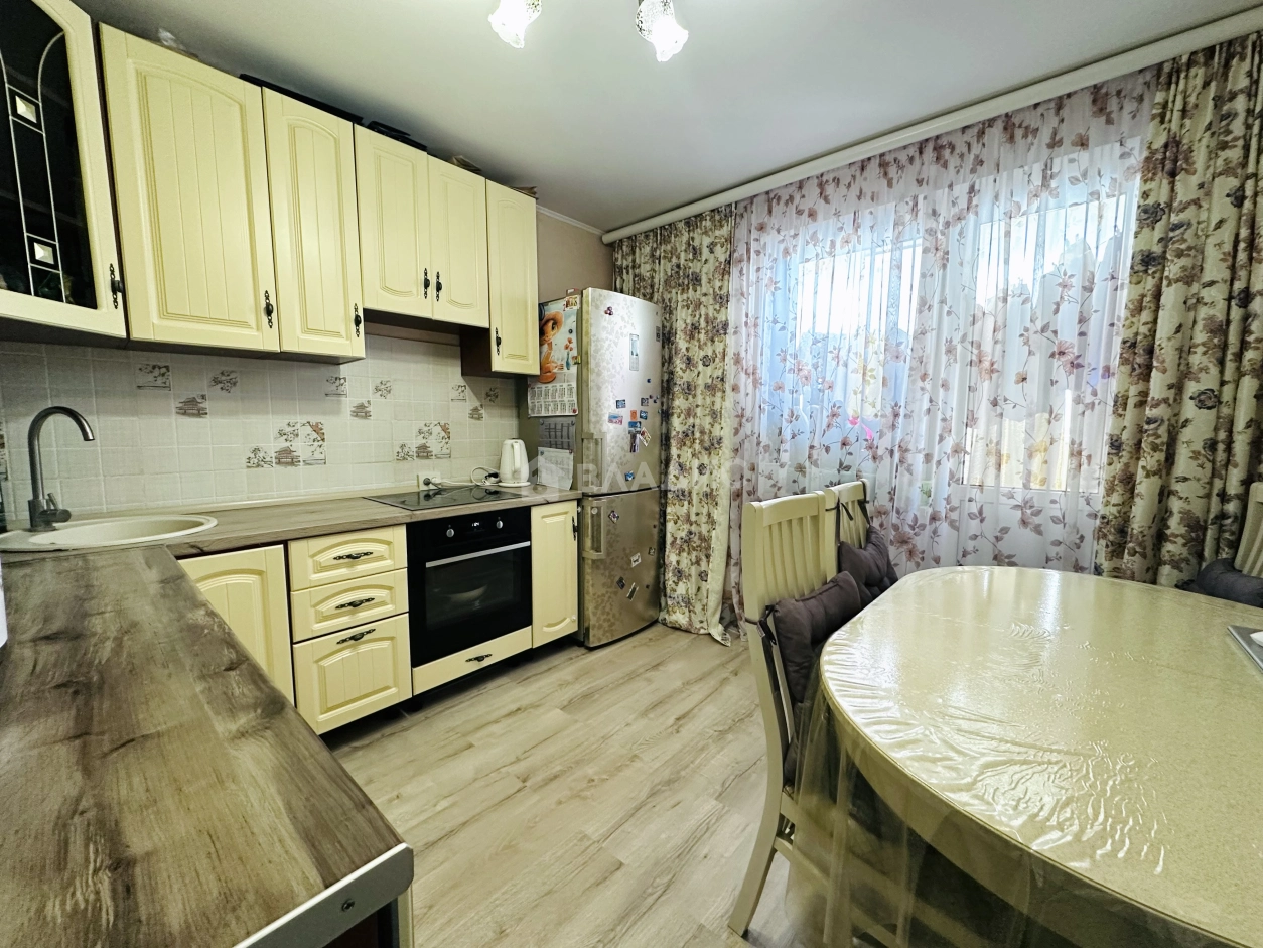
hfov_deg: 102.1
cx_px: 632
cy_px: 474
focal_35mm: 14
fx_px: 511
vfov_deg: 85.7
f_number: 2.2
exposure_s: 1/100
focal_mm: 2.22
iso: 320
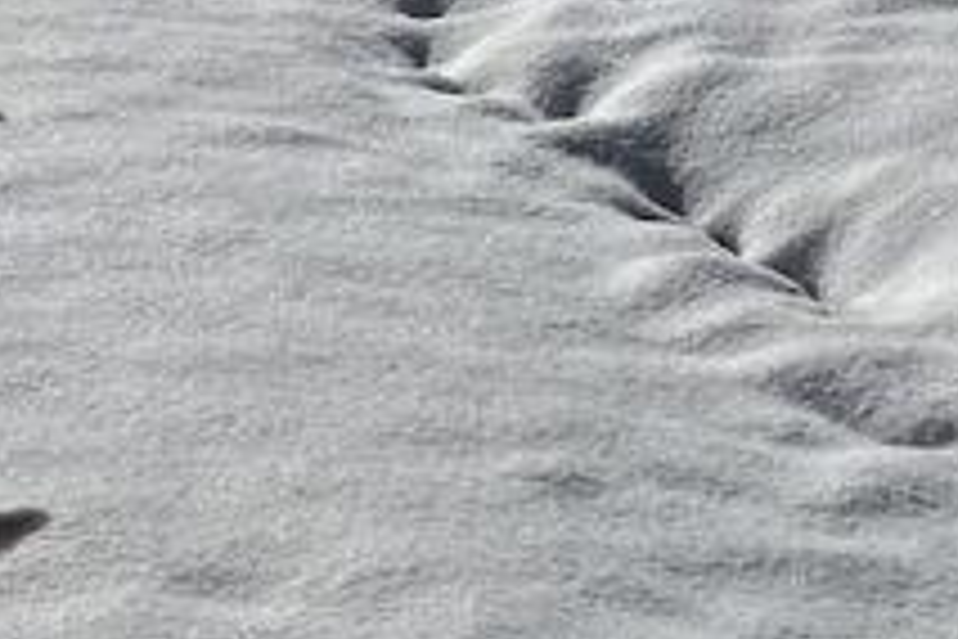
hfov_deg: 15.3
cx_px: 1061
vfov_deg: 9.2
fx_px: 3459
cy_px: -1035
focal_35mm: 130
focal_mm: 5.1
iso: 50
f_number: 1.6
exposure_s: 1/17241
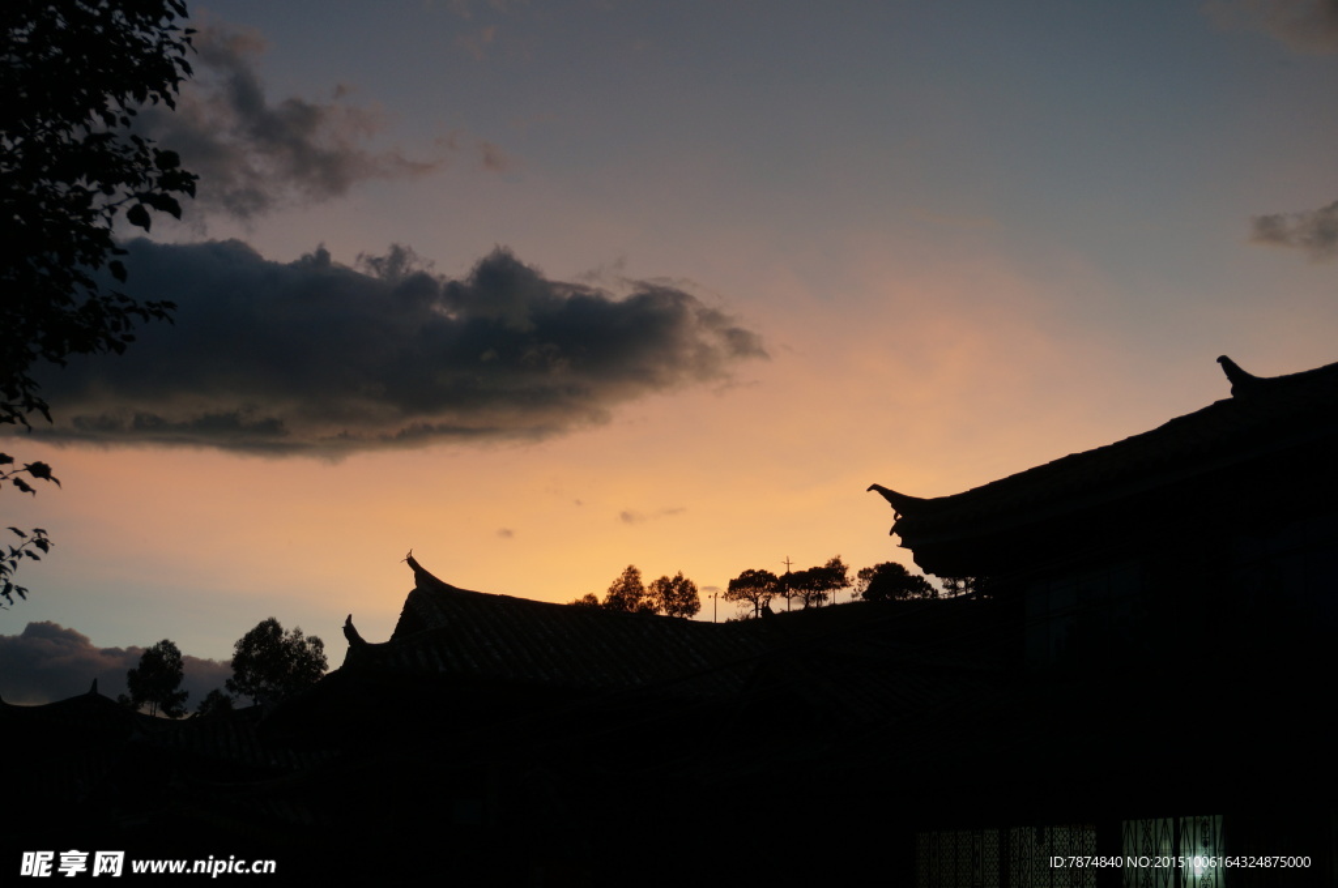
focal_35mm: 54
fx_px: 2004
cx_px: 669
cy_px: 444
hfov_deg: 36.9
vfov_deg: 25.0
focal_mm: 36
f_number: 5.6
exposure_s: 1/60
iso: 250
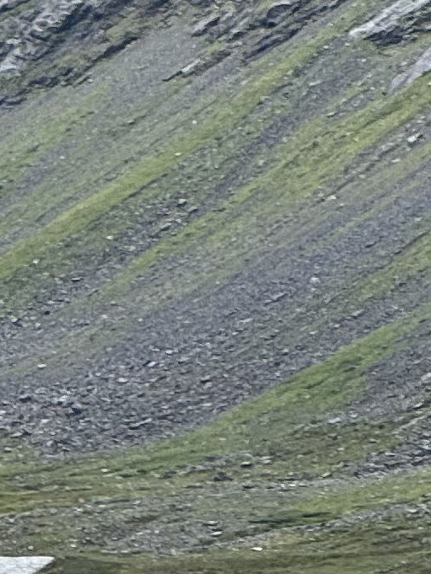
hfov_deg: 3.3
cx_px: 414
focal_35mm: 456
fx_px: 7568
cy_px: 238
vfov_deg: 4.3
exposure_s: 1/108
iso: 25
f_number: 2.8
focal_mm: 9
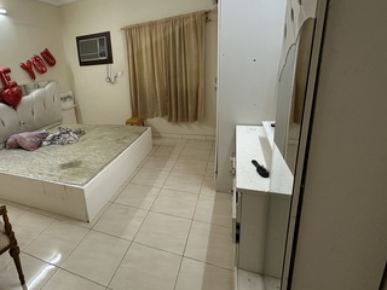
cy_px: 127
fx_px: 224
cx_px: 126
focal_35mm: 20
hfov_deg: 78.8
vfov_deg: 65.7
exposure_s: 1/60
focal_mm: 2.22
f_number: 2.2
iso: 320
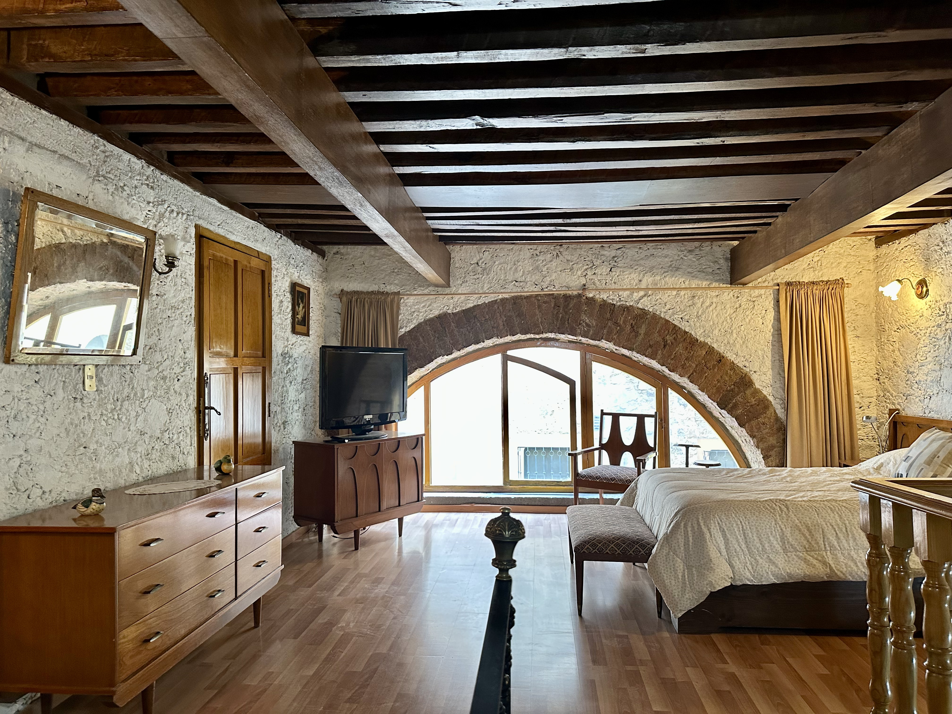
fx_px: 660
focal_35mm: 24
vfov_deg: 56.8
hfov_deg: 71.6
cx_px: 476
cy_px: 357
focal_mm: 6.86
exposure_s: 1/60
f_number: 1.78
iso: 400
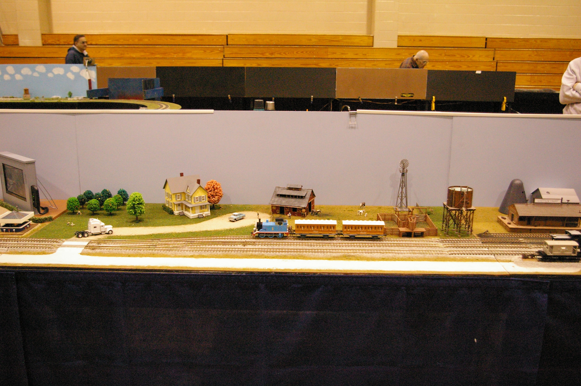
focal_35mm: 34
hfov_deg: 55.1
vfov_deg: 38.3
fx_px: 556
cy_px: 193
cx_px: 290
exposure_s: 1/60
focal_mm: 23
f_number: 4.5
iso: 3200
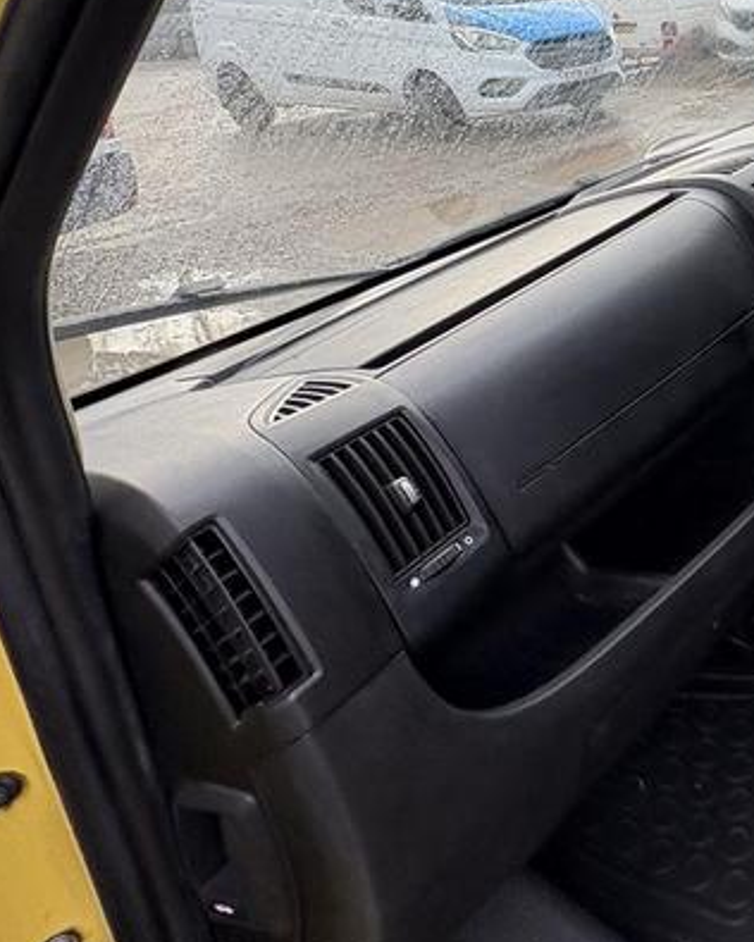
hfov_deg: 35.2
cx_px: 942
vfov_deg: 52.5
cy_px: 155
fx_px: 865
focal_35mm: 31
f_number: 2.2
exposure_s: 1/163
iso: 50
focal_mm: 2.22
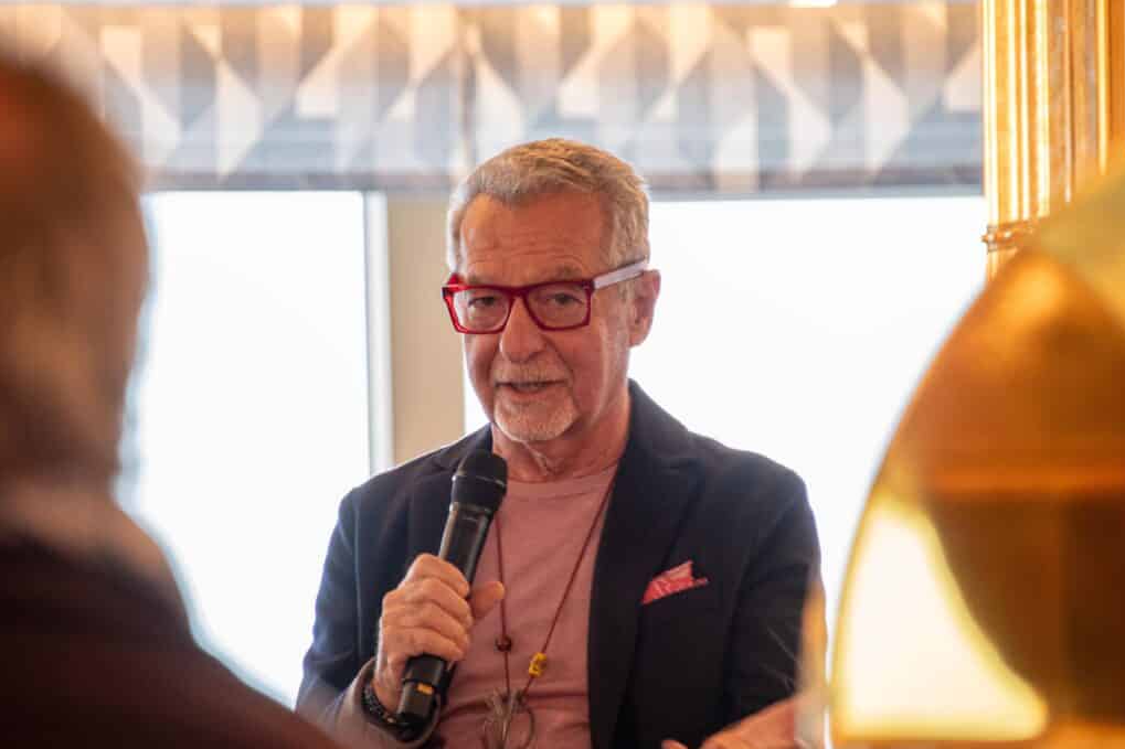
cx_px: 564
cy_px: 375
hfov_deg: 4.6
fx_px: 14122
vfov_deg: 3.0
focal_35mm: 452
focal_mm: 300
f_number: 6.3
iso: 800
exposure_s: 1/8
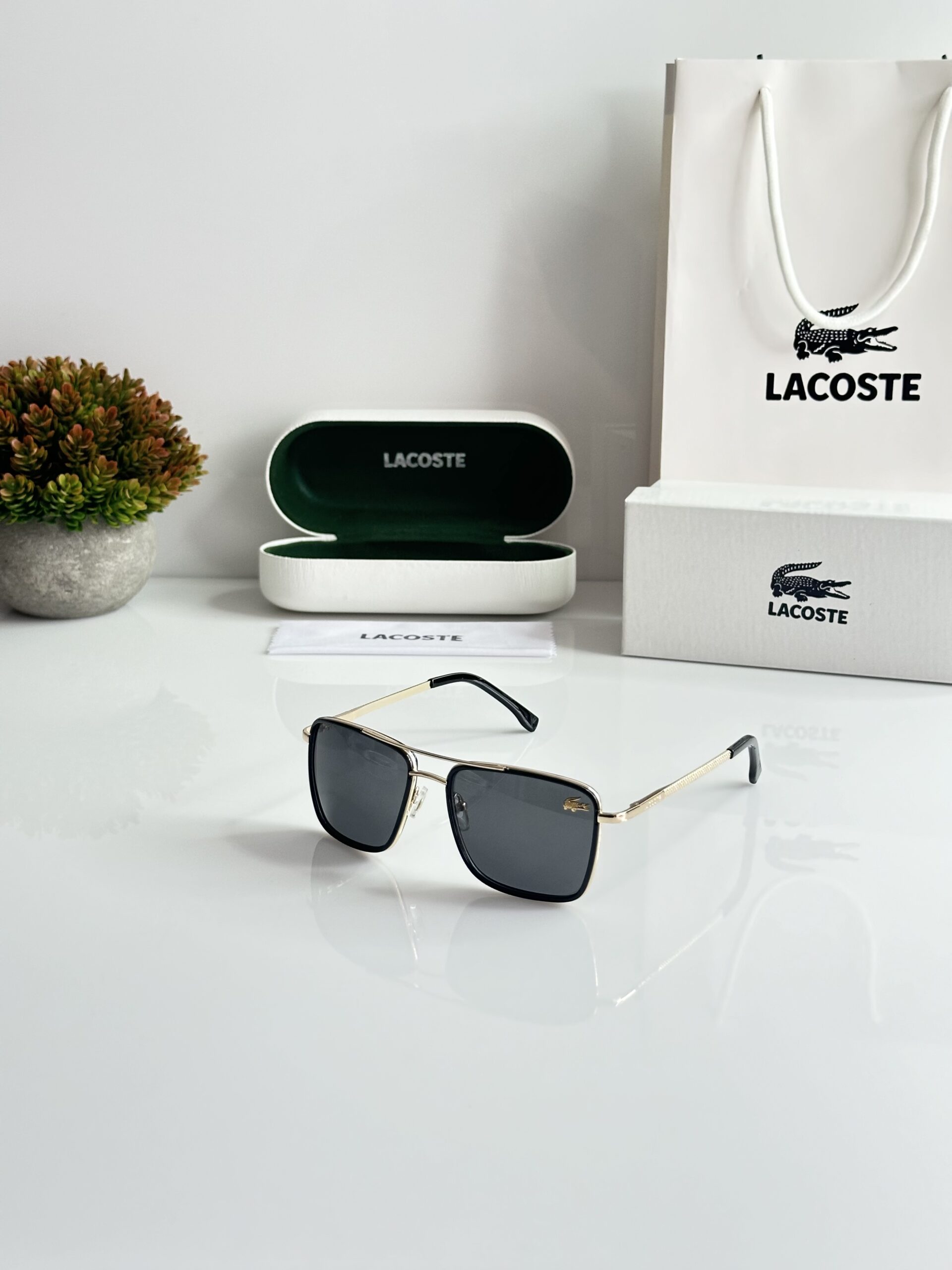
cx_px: 476
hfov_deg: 30.3
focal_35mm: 48
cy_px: 635
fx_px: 1760
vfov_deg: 39.7
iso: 125
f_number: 1.78
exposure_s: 1/50
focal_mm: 6.86
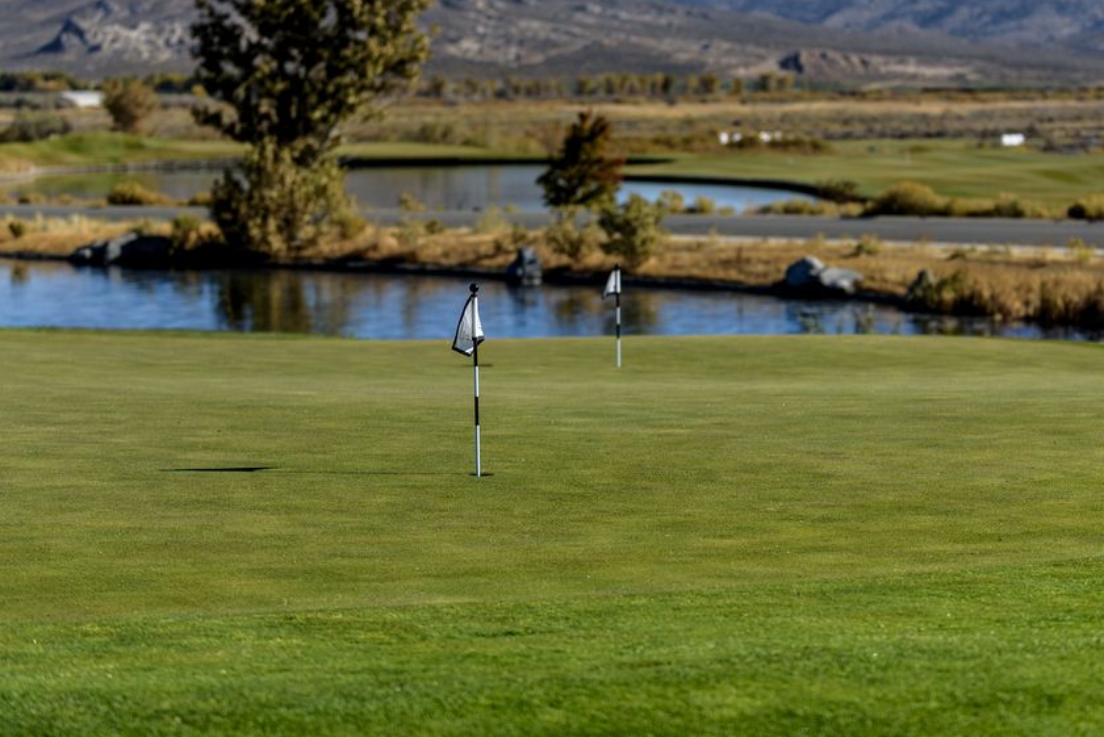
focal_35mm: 100
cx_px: 643
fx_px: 3068
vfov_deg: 13.7
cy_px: 228
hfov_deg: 20.4
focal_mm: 70
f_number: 2.8
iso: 200
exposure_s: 1/4000
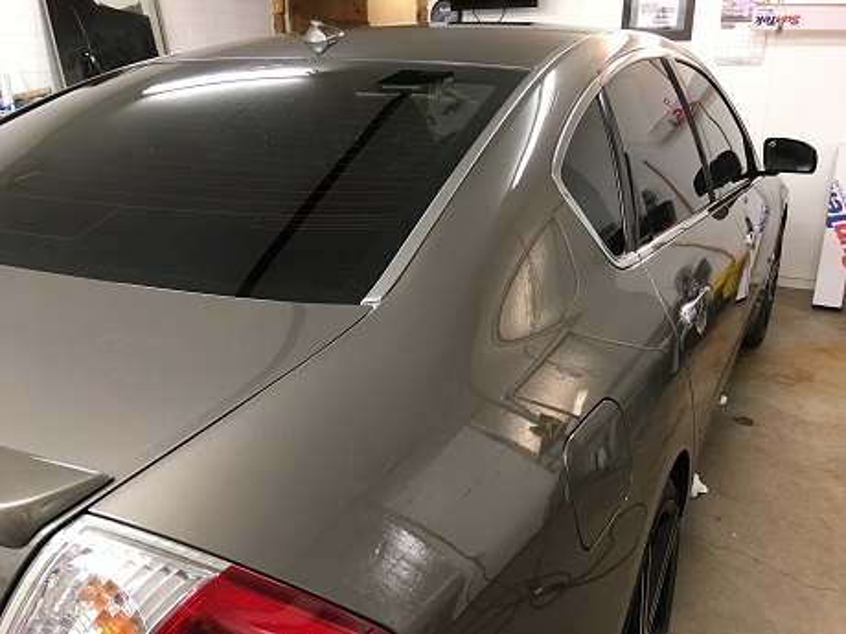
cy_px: 317
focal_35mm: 29
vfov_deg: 48.2
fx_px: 709
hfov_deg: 61.7
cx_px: 423
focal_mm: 4.15
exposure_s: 1/30
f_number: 2.2
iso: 125
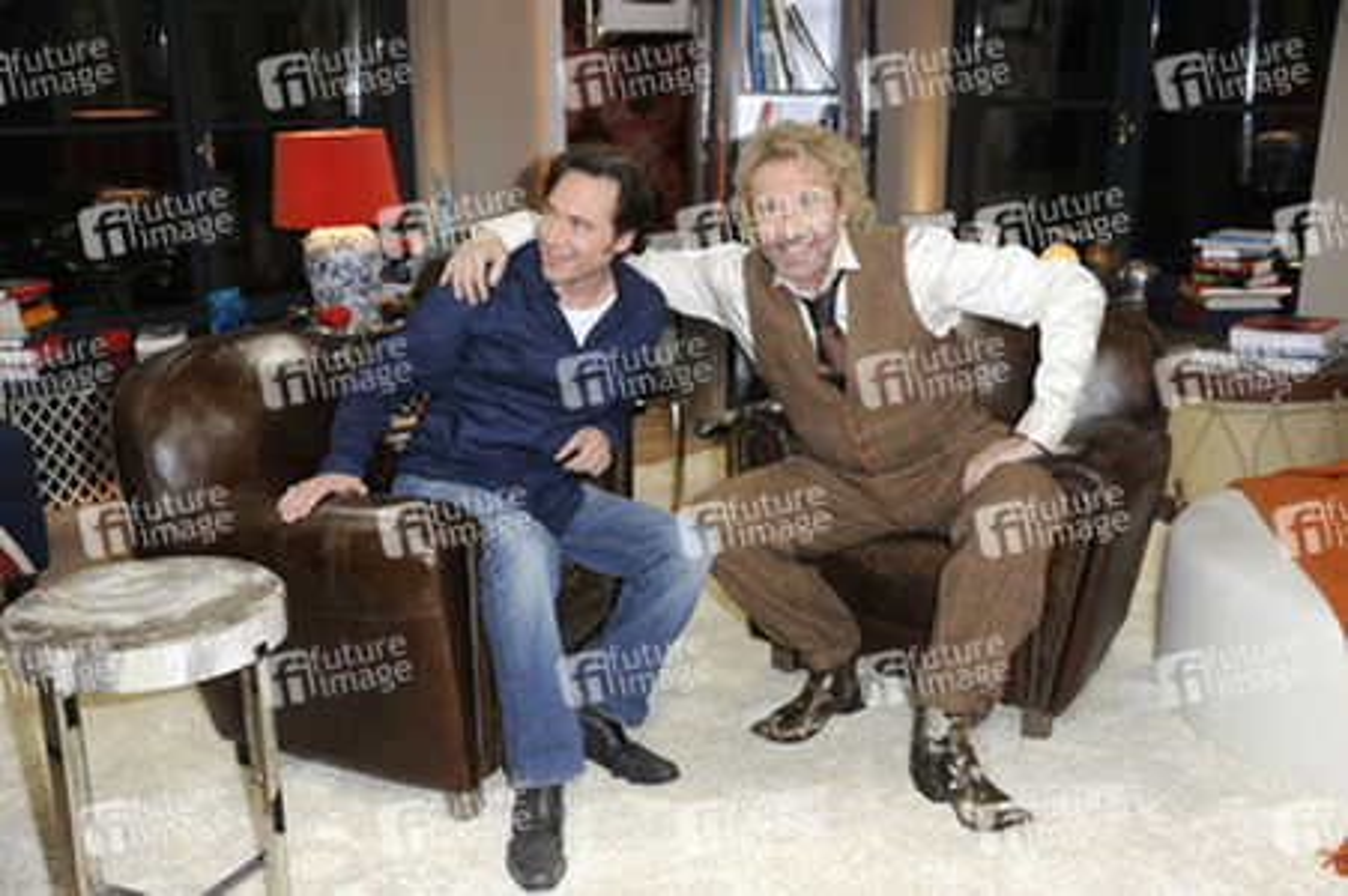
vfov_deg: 33.4
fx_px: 1497
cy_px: 448
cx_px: 674
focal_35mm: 40
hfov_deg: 48.5
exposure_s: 1/160
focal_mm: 40
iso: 2500
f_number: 5.6
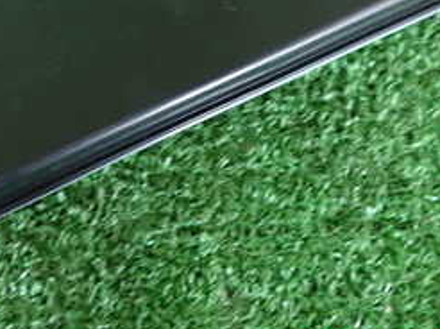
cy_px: -30
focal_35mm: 61
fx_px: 775
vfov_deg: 22.6
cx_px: 168
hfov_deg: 31.6
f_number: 2
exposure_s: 1/30
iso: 400
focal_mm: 4.5
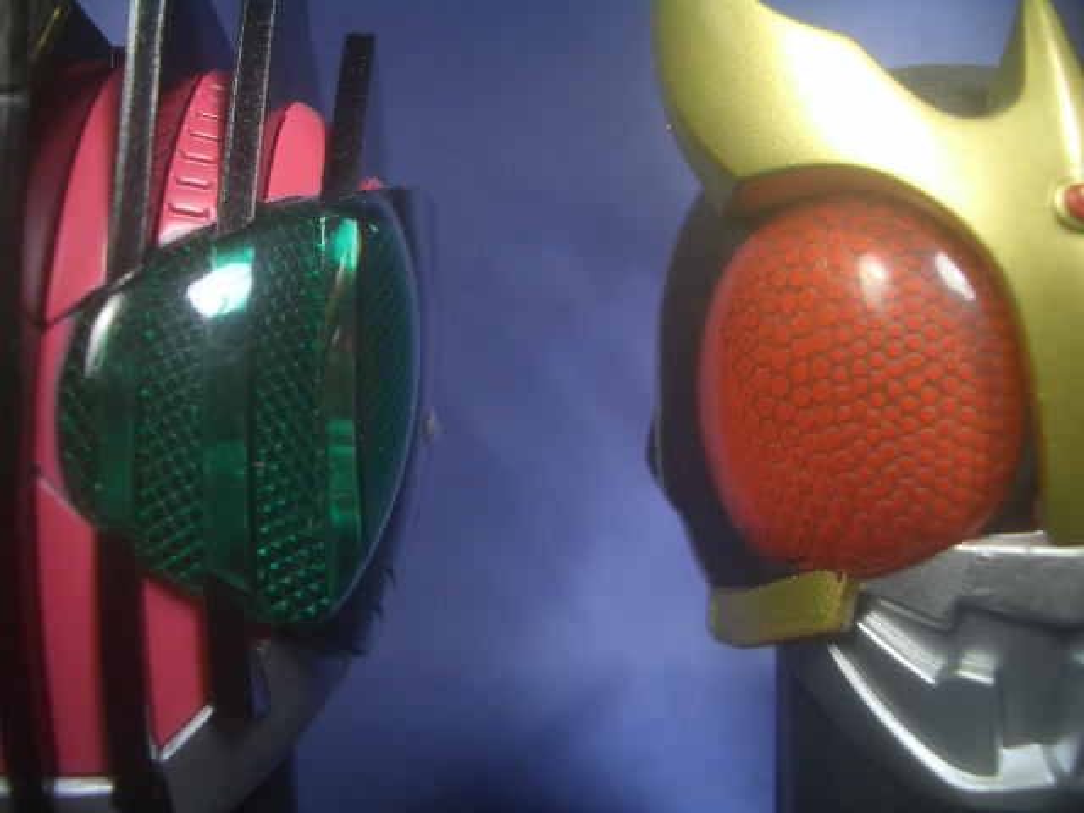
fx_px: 1096
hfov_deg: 52.6
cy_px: 406
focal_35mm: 35
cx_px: 542
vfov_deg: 40.7
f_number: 2.6
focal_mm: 5.8
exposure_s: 1/20
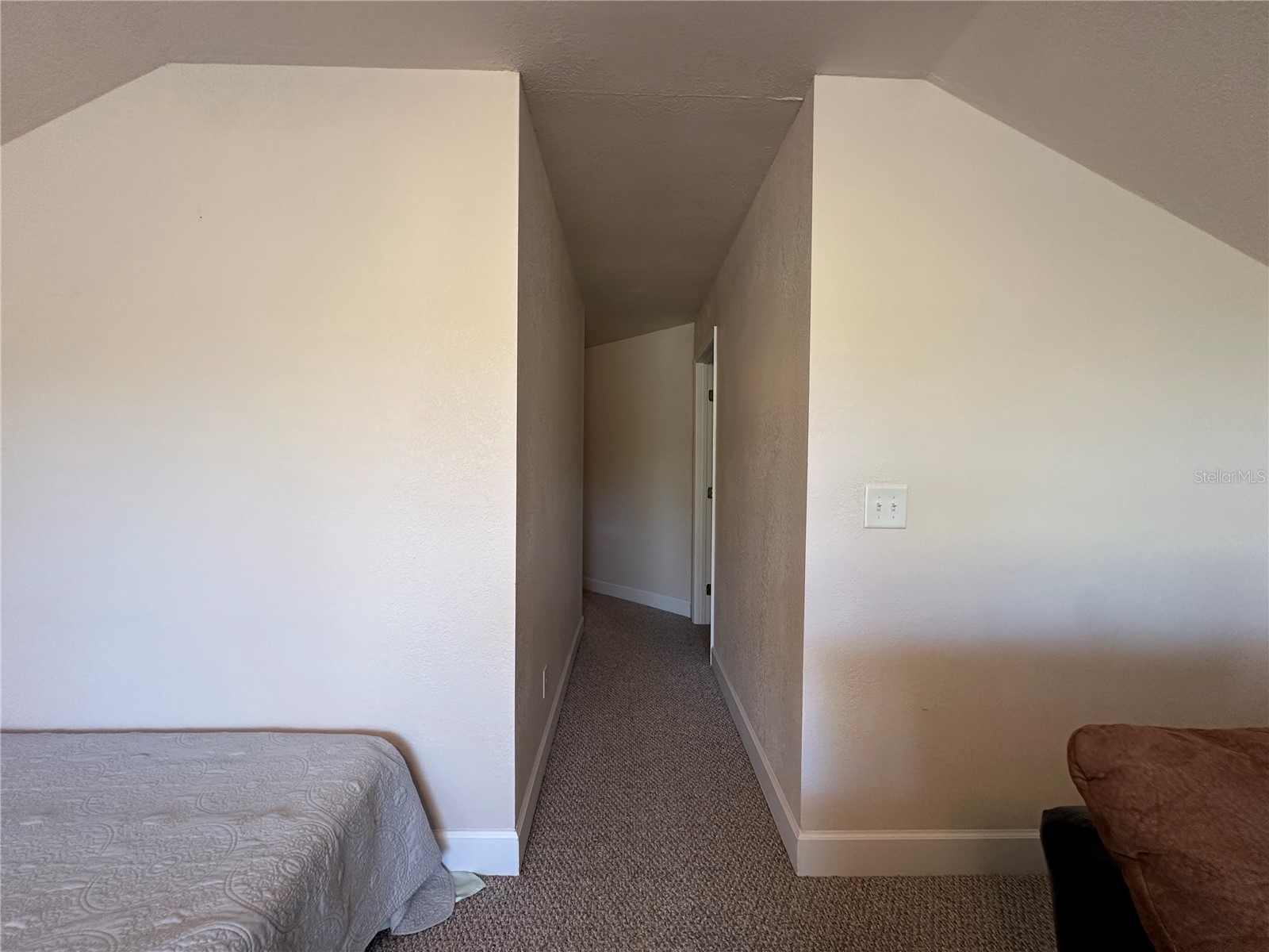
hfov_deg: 102.1
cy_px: 476
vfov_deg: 85.7
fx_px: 513
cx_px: 634
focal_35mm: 14
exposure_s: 1/60
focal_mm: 2.22
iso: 160
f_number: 2.2
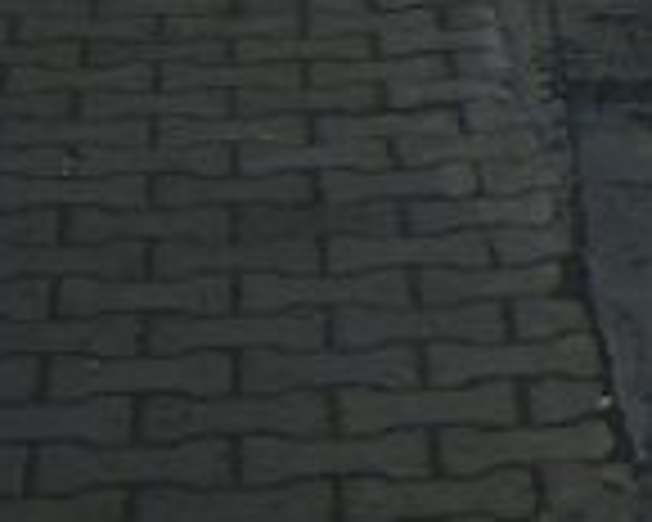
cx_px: 1691
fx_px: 4091
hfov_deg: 8.2
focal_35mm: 212
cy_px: -970
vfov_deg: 6.7
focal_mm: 5.8
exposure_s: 1/180
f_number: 7.1
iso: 50
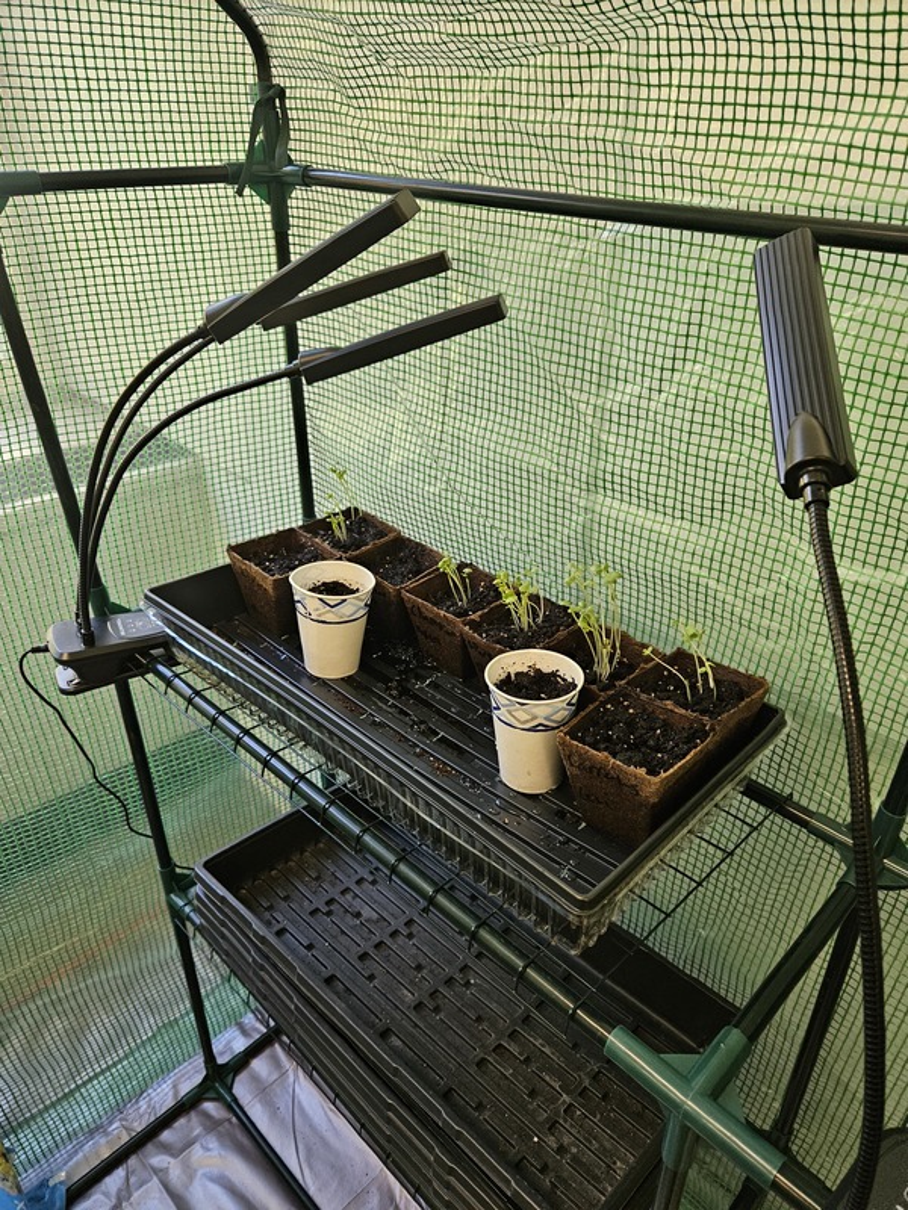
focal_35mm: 23
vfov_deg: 73.9
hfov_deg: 58.9
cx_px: 454
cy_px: 605
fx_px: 804
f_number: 1.8
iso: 400
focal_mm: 5.4
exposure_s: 1/120
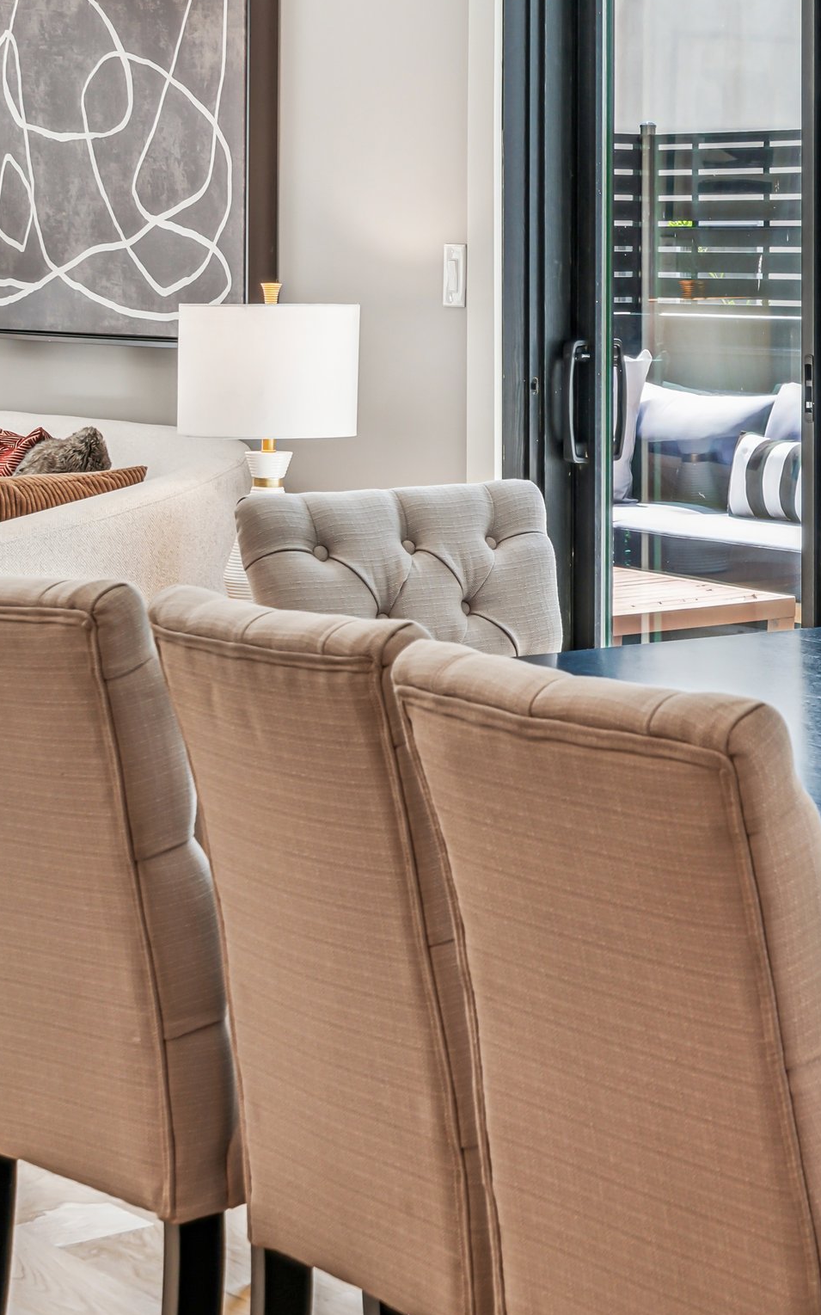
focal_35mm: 84
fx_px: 3009
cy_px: 335
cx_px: 1290
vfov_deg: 24.4
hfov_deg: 14.3
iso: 250
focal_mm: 35
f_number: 8
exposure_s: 1/13
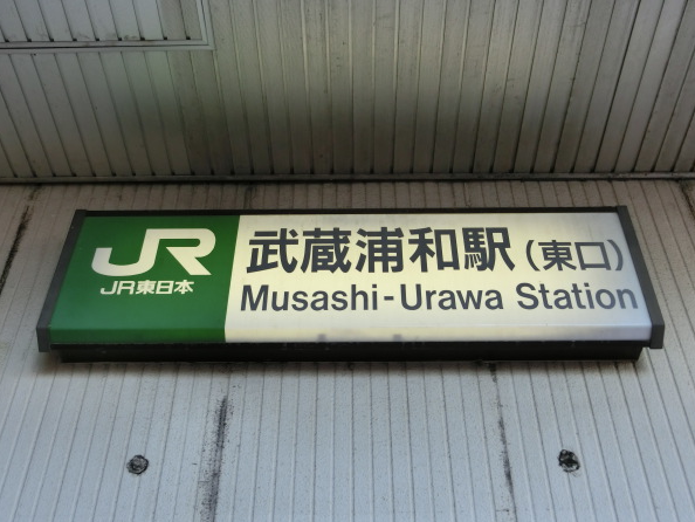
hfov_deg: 44.8
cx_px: 351
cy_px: 243
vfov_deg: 34.4
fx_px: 844
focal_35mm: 42
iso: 160
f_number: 4.1
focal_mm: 6.9
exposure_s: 1/125
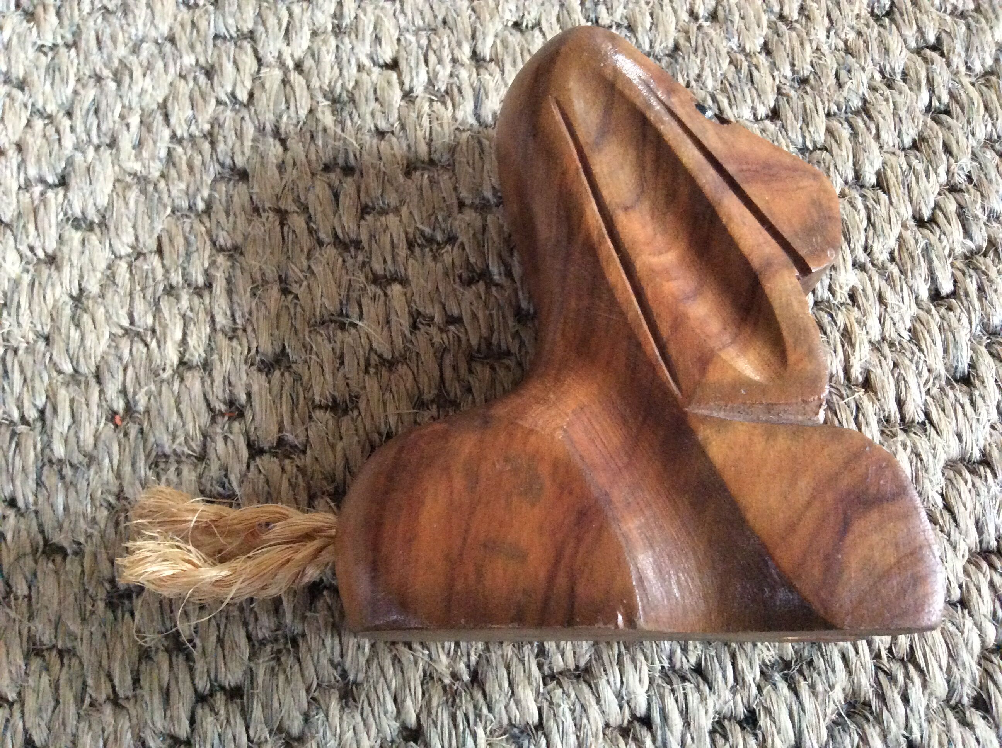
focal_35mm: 32
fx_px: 925
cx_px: 501
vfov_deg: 44.1
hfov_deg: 56.9
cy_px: 374
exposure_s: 1/17
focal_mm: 3.3
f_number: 2.4
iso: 400
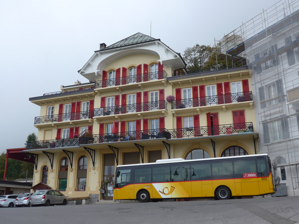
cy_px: 112
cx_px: 150
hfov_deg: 51.4
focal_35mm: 36
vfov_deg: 39.7
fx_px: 311
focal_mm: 7.5
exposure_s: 1/400
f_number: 2.8
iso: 80
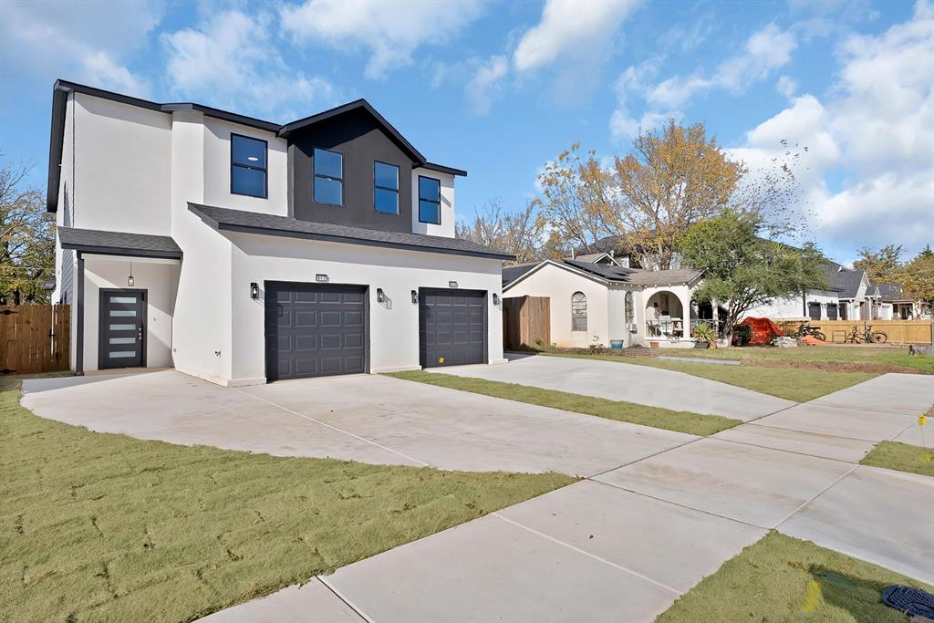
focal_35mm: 19
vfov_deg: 64.6
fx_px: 493
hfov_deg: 86.9
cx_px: 467
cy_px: 312
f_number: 9
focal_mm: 19
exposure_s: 1/400
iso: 640
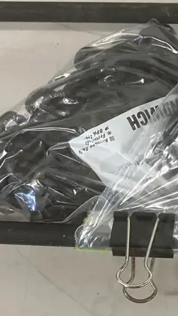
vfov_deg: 30.1
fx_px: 587
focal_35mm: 70
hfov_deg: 16.6
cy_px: 173
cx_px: 206
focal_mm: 3.99
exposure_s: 1/50
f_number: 1.8
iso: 200
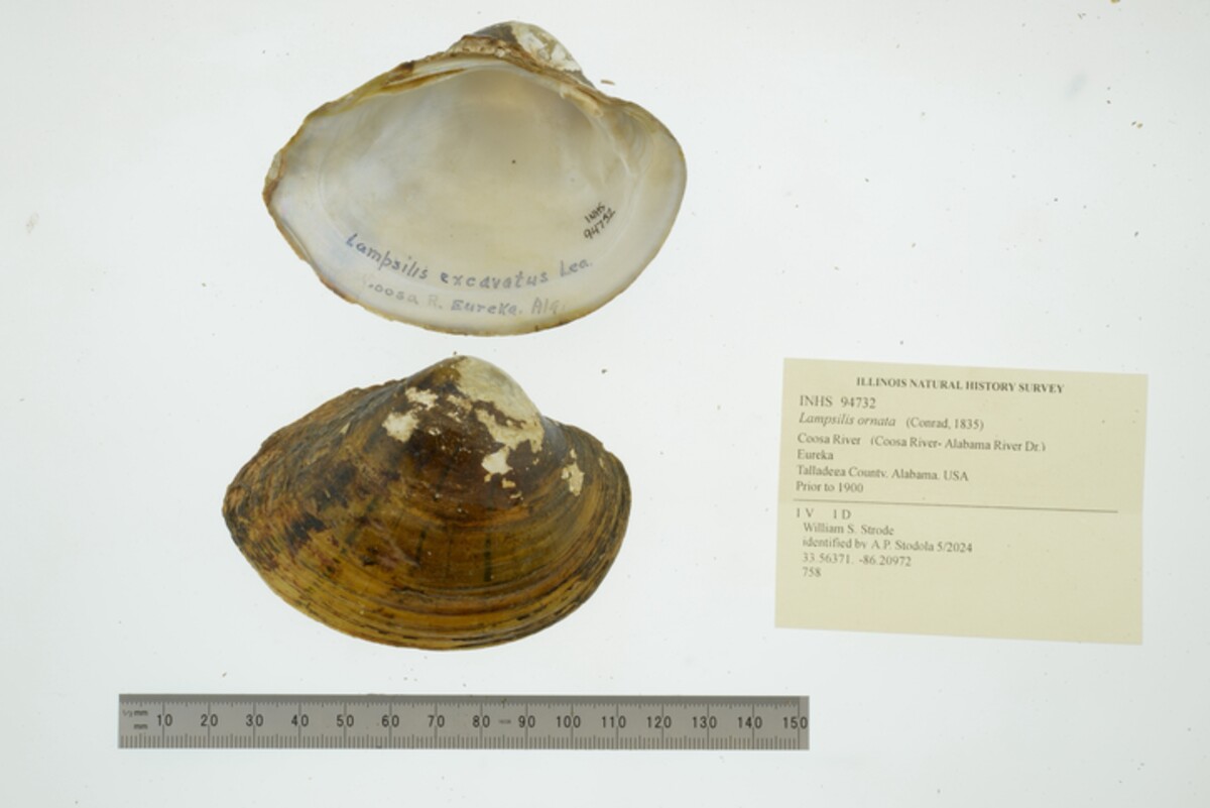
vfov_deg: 22.6
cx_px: 605
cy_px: 404
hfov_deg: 33.4
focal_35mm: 60
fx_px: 2017
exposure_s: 1/8
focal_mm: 60
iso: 100
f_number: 32
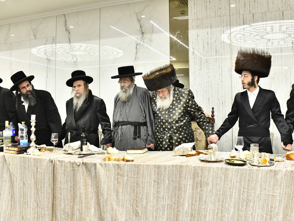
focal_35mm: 34
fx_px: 289
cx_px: 173
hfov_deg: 53.7
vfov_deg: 41.8
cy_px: 103
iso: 3200
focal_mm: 28
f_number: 5.6
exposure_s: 1/125
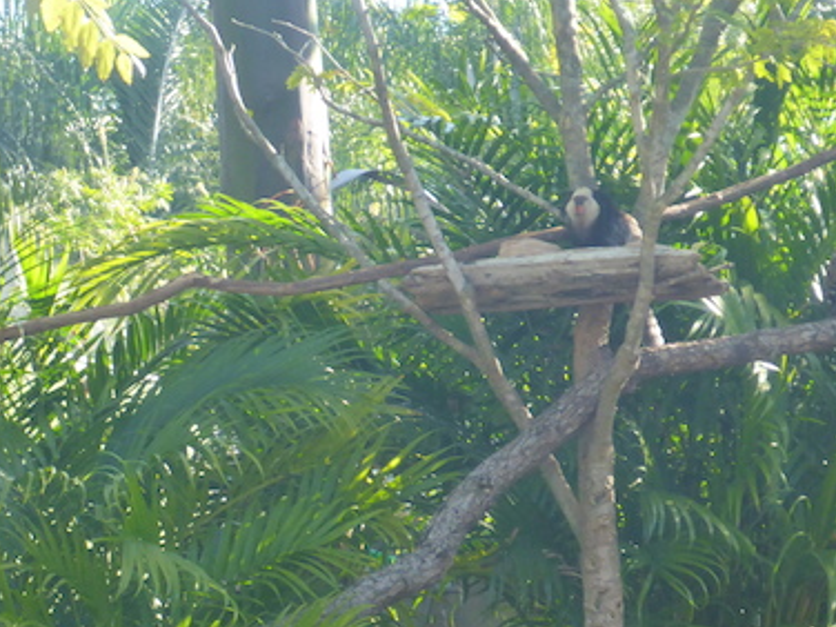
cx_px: 557
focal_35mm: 177
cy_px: 309
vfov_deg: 8.4
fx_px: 4275
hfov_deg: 11.2
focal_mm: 20.3
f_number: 5.8
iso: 400
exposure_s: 1/125
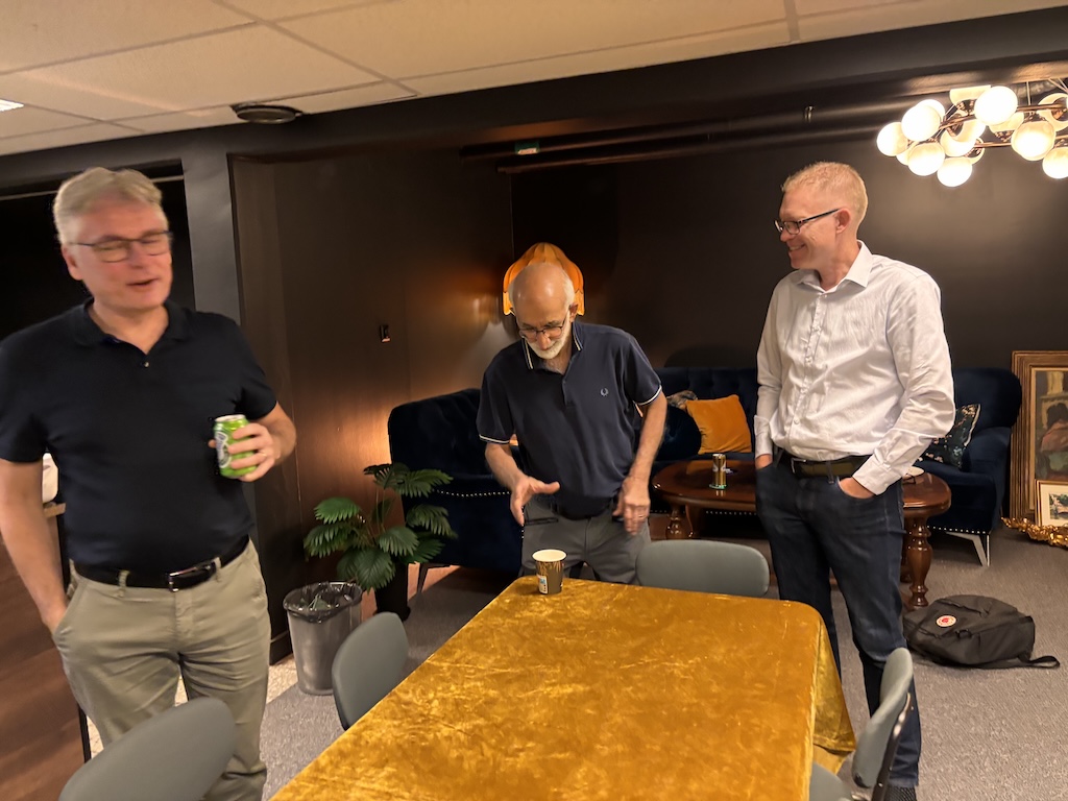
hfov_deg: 67.3
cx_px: 534
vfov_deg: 53.1
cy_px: 400
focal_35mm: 26
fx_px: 802
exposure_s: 1/33
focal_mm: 5.96
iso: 400
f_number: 1.6
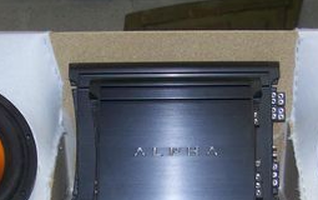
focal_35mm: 101
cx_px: 173
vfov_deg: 12.8
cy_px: 208
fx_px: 876
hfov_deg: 20.6
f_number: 2.8
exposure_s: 1/60
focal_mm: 6.3
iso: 80
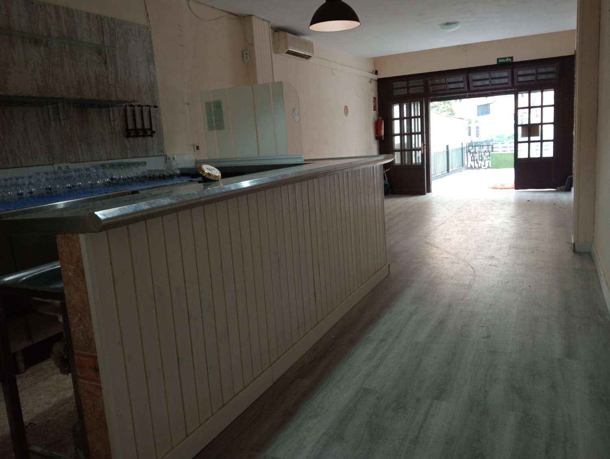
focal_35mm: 28
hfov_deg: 63.4
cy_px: 230
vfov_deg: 49.8
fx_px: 494
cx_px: 305
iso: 395
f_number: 1.8
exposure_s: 1/33.3
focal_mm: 3.98
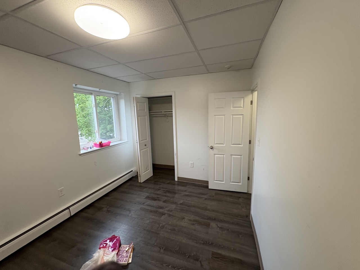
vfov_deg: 85.7
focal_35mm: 14
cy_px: 135
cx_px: 180
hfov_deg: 102.1
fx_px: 146
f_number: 2.2
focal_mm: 2.22
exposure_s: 1/60
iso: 160
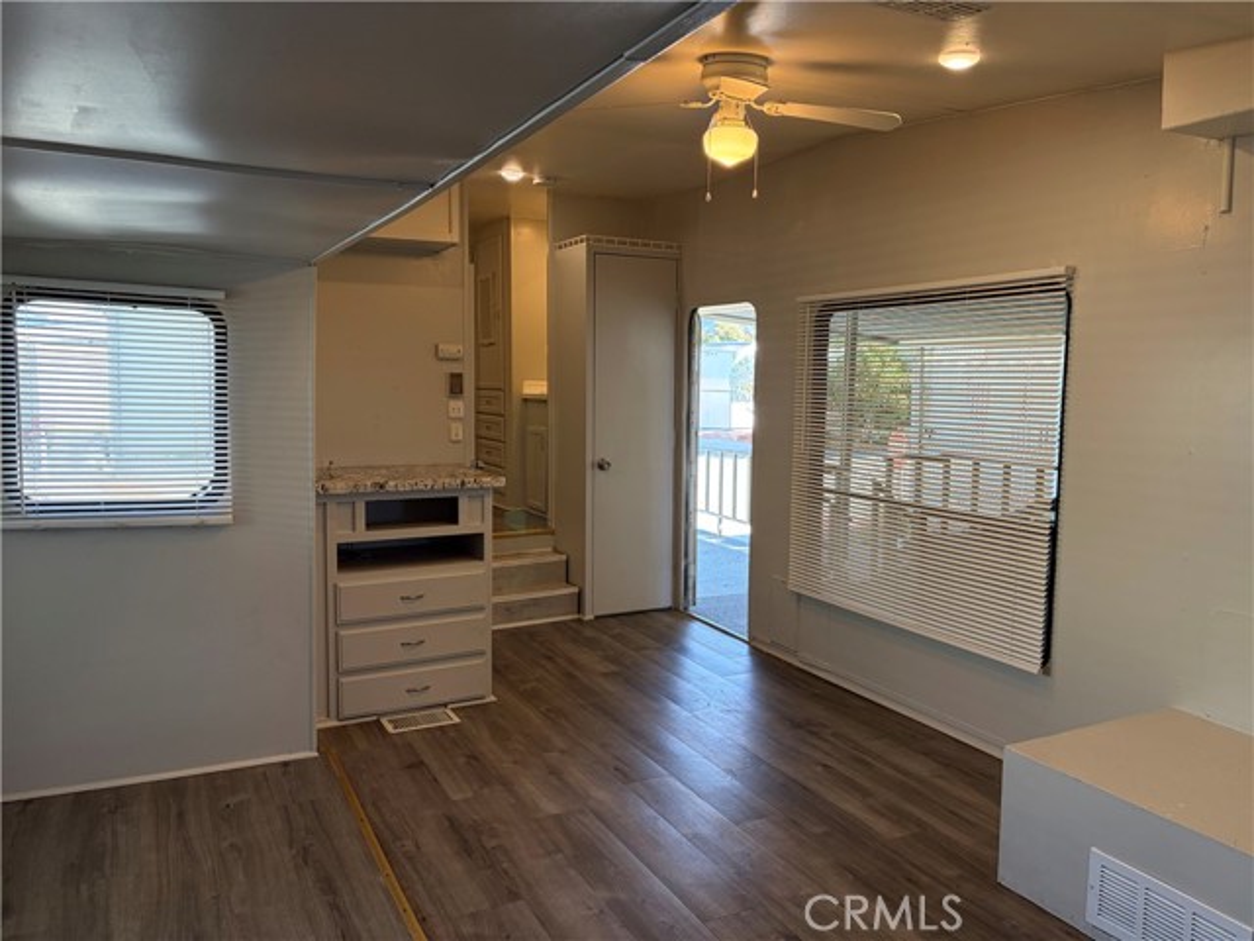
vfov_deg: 53.1
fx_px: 942
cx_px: 627
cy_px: 470
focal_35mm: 26
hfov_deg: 67.3
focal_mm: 5.96
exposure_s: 1/120
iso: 160
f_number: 1.6
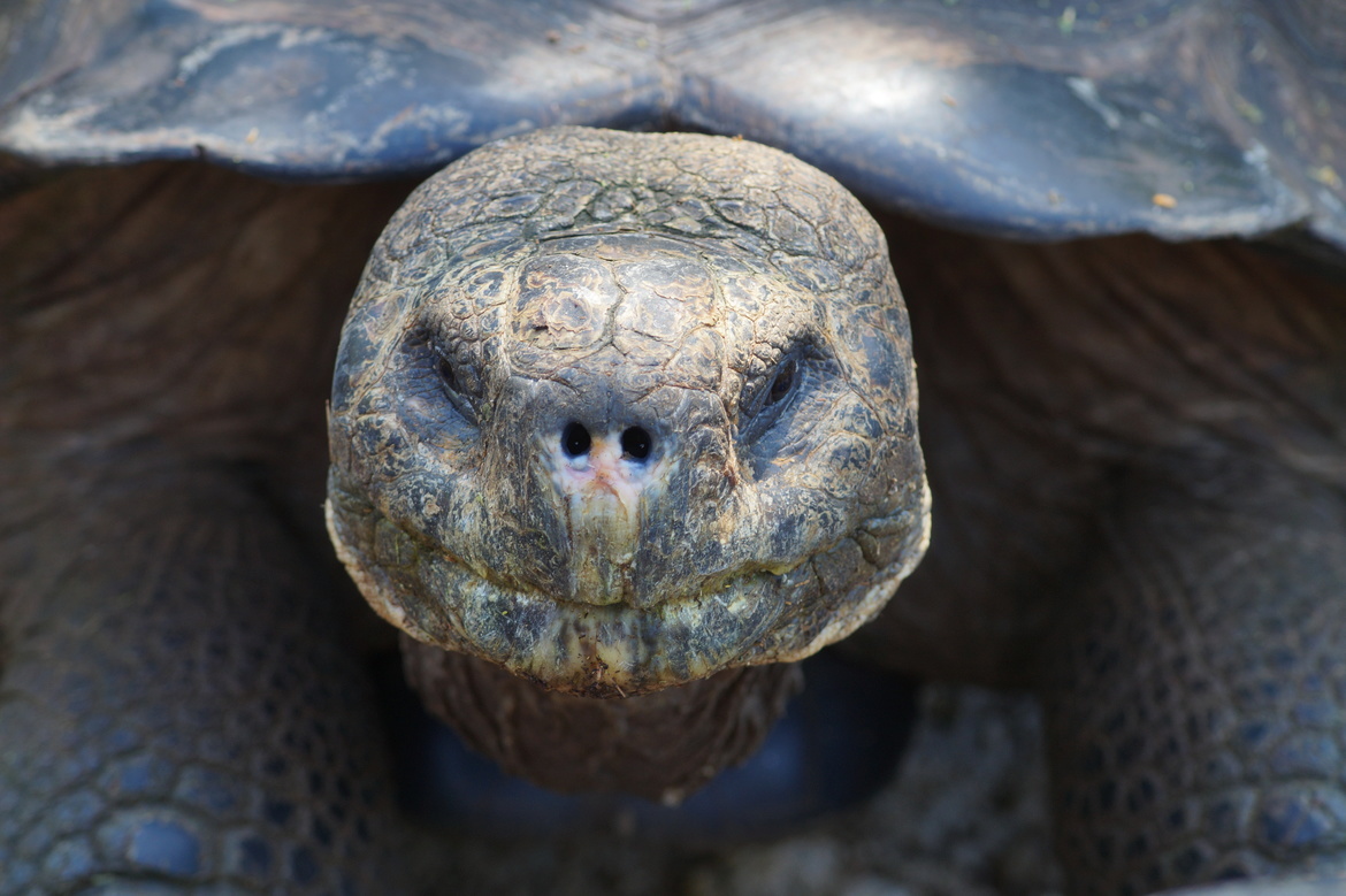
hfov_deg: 10.2
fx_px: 7568
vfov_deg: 6.8
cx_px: 673
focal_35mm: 202
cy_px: 448
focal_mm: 135
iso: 100
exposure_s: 1/30
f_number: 7.1
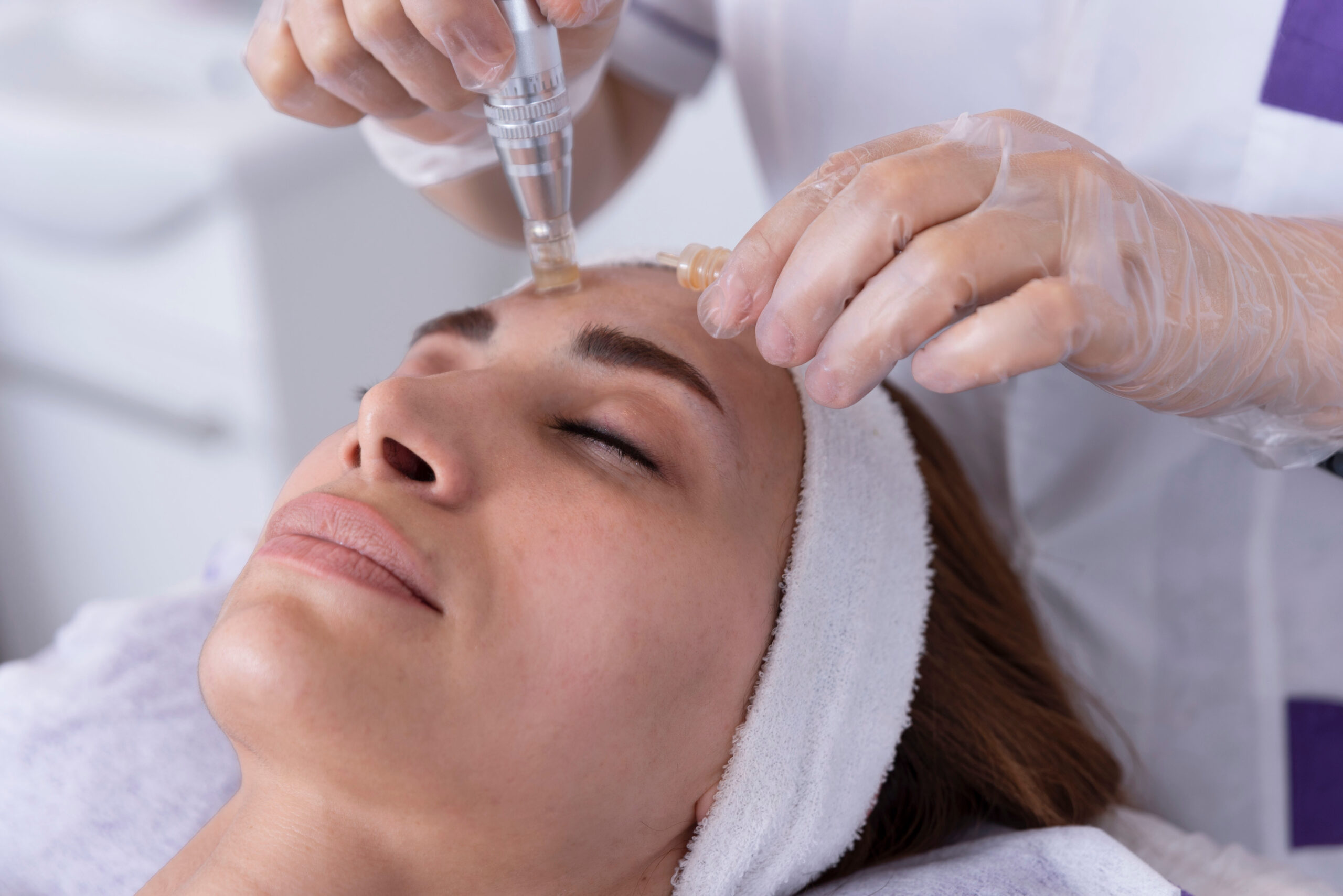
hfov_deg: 28.8
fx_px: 2612
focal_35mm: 70
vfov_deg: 19.5
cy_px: 448
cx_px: 672
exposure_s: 1/125
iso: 100
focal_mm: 70
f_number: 3.5
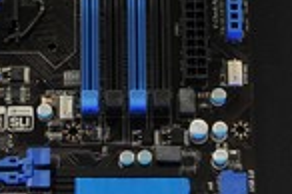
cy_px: 117
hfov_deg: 11.5
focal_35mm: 179
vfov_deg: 7.6
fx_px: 1451
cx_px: 154
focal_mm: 29
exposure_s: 1/80
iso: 800
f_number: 4.5
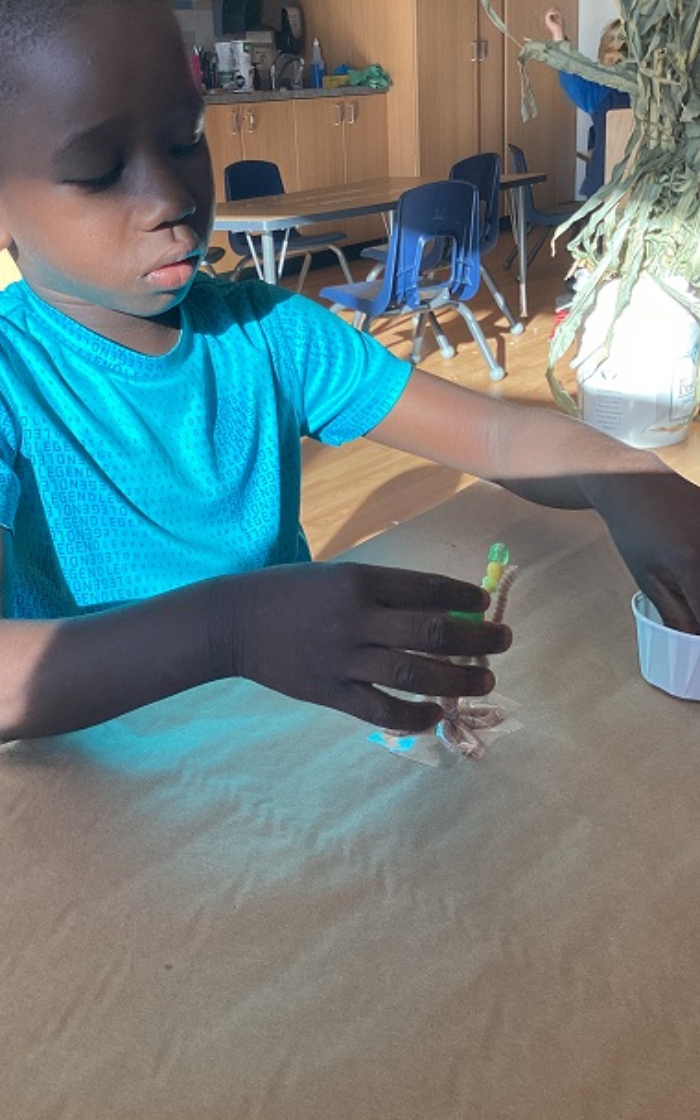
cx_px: 280
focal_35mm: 36
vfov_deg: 54.0
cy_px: 521
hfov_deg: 35.2
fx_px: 1099
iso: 40
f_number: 2.4
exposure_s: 1/120
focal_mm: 3.3
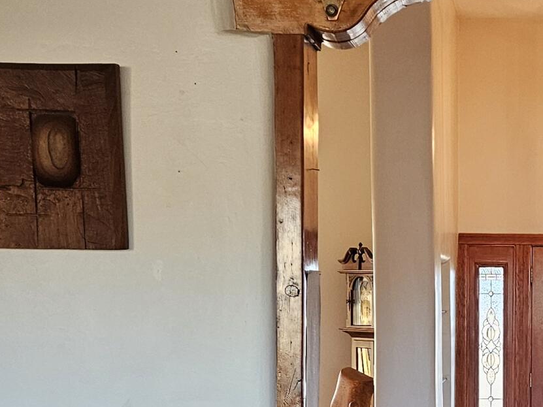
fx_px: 1302
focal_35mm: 83
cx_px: 557
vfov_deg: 17.5
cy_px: 371
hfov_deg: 22.6
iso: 250
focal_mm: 5.4
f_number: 1.8
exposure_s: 1/120
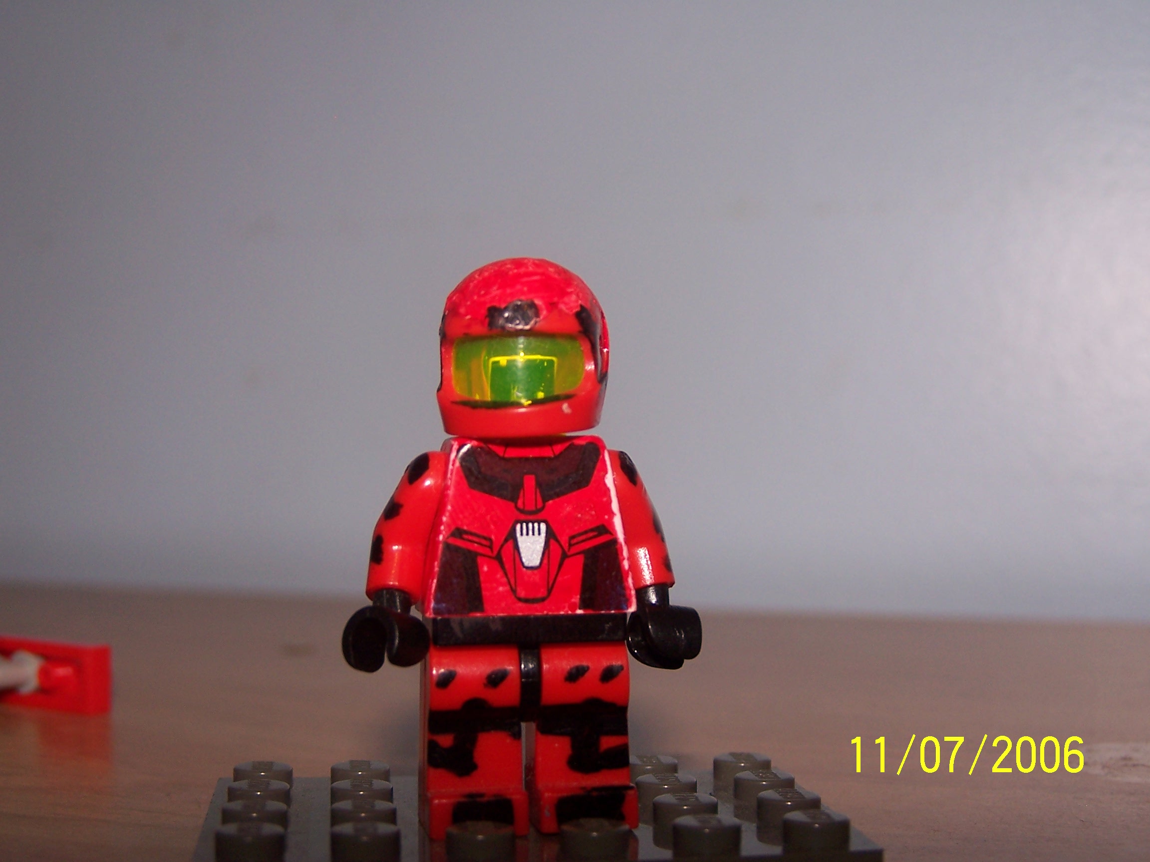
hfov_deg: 34.3
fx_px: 1860
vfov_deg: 26.1
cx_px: 575
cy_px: 431
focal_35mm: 56
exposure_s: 1/60
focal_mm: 9.3
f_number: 3.2
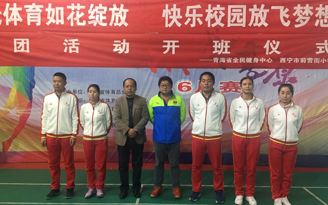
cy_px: 111
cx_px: 164
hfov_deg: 61.2
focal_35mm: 31
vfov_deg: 40.6
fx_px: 277
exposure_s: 1/33
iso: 160
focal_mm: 4.15
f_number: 2.2
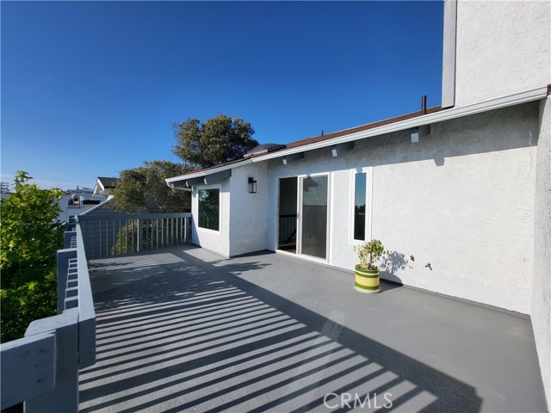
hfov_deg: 106.2
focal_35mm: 13
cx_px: 276
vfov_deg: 89.9
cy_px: 206
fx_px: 207
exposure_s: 1/2038
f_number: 2.2
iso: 32
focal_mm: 1.74
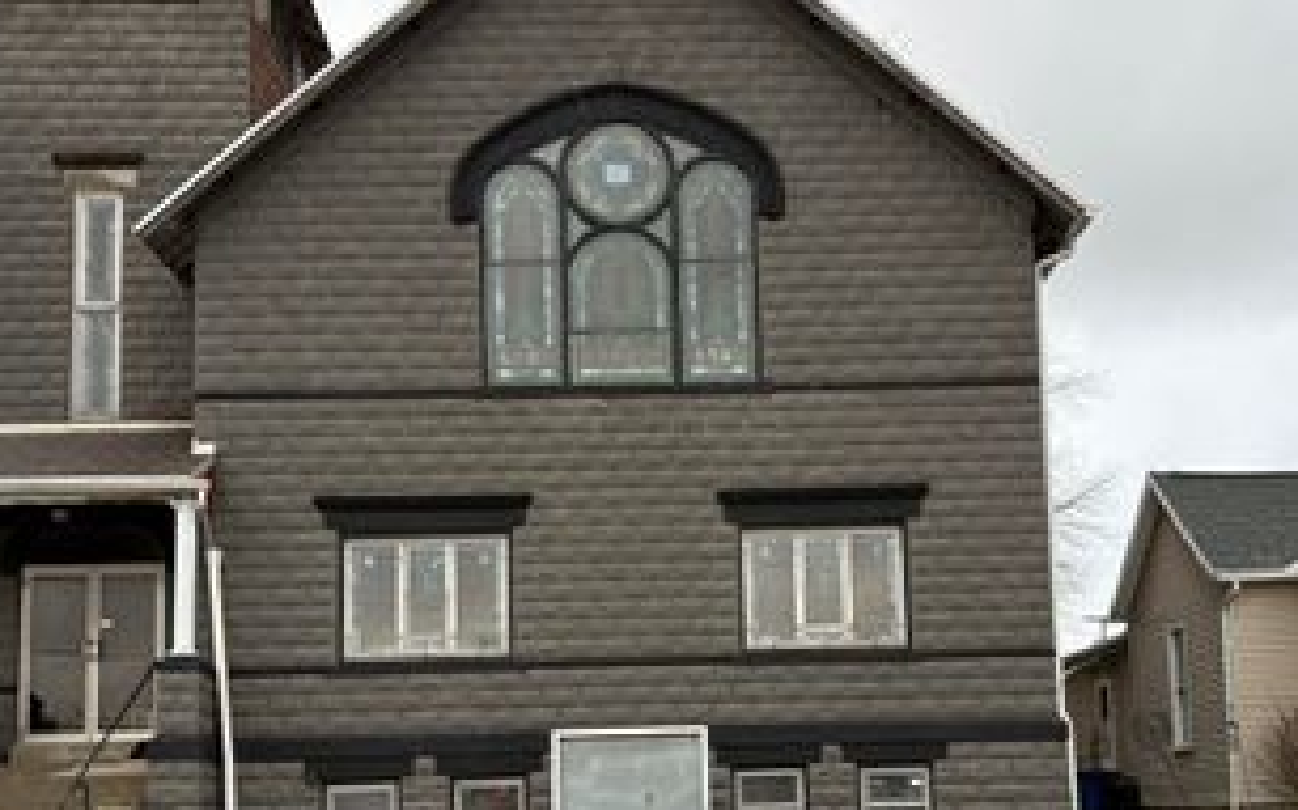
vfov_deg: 28.2
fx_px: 1591
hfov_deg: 44.4
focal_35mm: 45
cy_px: 587
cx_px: 683
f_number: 1.6
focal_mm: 5.96
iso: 125
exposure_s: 1/103
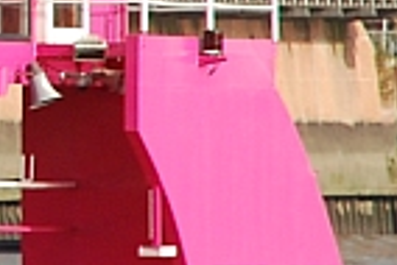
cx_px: -685
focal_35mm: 1465
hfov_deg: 1.4
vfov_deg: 0.9
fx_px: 16168
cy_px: 63
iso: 200
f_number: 10
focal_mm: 135
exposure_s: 1/200
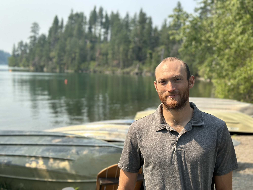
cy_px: 95
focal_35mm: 48
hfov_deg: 39.7
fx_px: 351
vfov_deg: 30.3
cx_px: 126
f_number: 1.78
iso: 100
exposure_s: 1/2667
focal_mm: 6.86
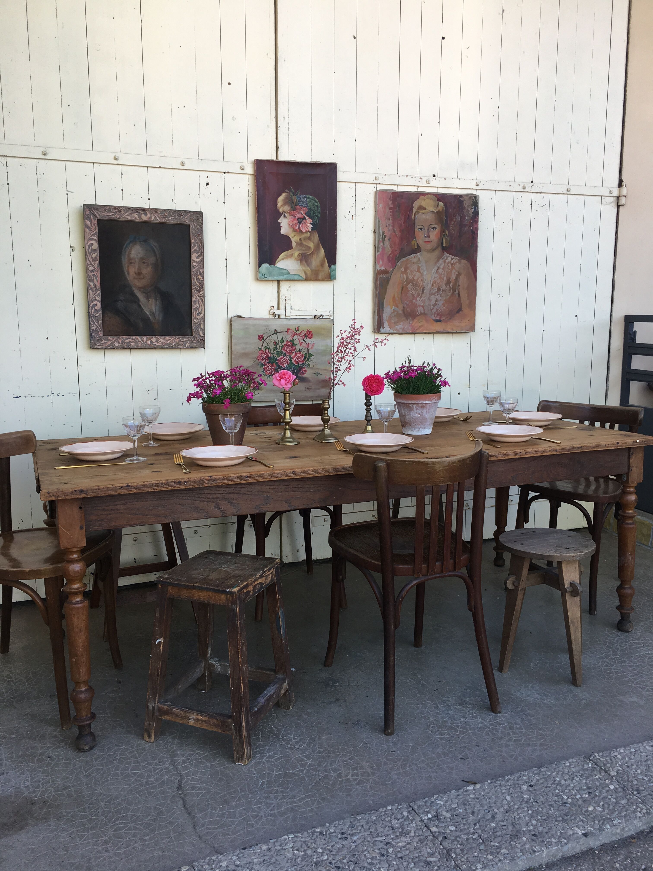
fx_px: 729
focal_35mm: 29
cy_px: 436
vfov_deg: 61.7
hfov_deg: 48.2
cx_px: 326
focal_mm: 4.15
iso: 25
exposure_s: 1/111
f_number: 2.2
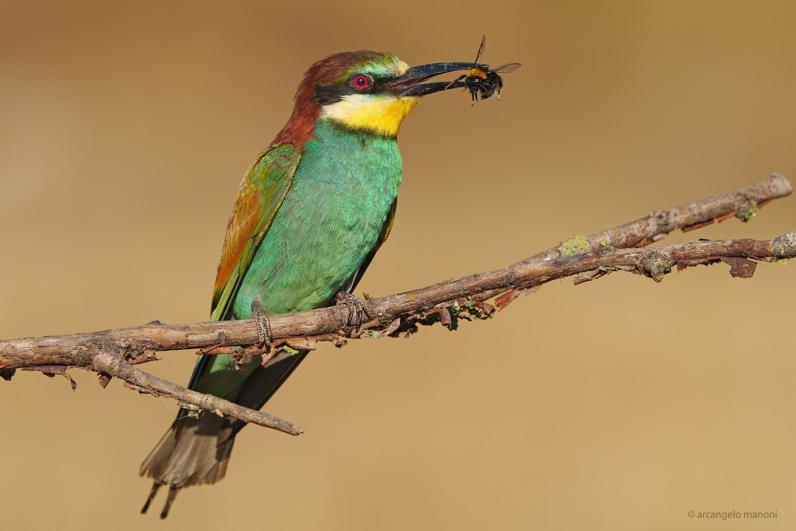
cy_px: 266
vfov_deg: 1.8
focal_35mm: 759
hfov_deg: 2.7
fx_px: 16781
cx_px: 398
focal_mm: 506
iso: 320
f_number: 9
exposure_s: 1/640
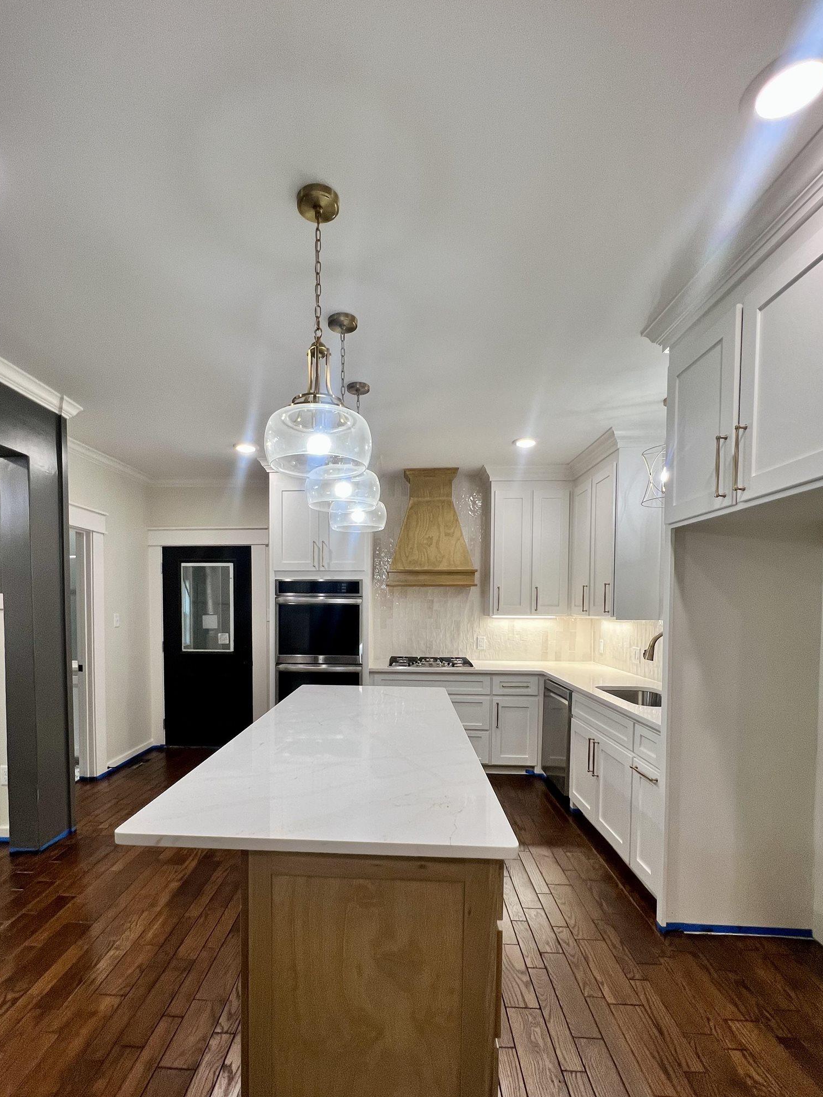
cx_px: 371
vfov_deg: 97.5
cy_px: 629
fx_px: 475
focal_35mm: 15
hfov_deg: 81.5
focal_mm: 1.57
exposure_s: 1/120
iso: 125
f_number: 1.8
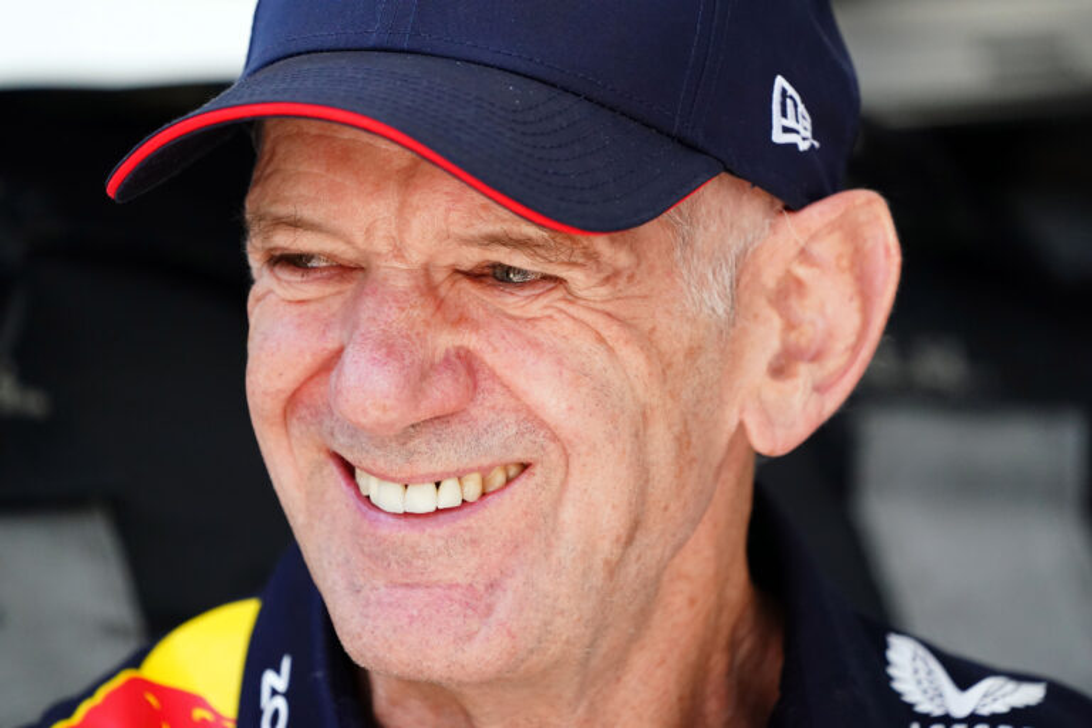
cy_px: 364
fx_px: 12132
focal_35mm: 400
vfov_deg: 3.4
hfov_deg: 5.2
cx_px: 546
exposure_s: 1/3200
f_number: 5.6
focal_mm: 400
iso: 4000
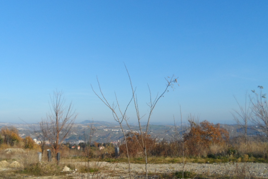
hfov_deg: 55.7
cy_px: 118
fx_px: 253
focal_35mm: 34
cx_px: 119
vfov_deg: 38.5
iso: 80
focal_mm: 4.5
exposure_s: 1/2000
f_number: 2.5
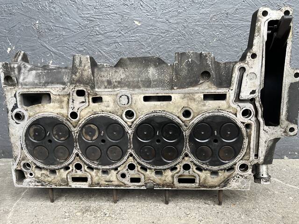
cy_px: 112
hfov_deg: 67.3
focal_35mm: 26
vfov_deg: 53.1
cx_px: 150
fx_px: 225
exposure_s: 1/122
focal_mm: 5.1
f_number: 1.6
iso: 64
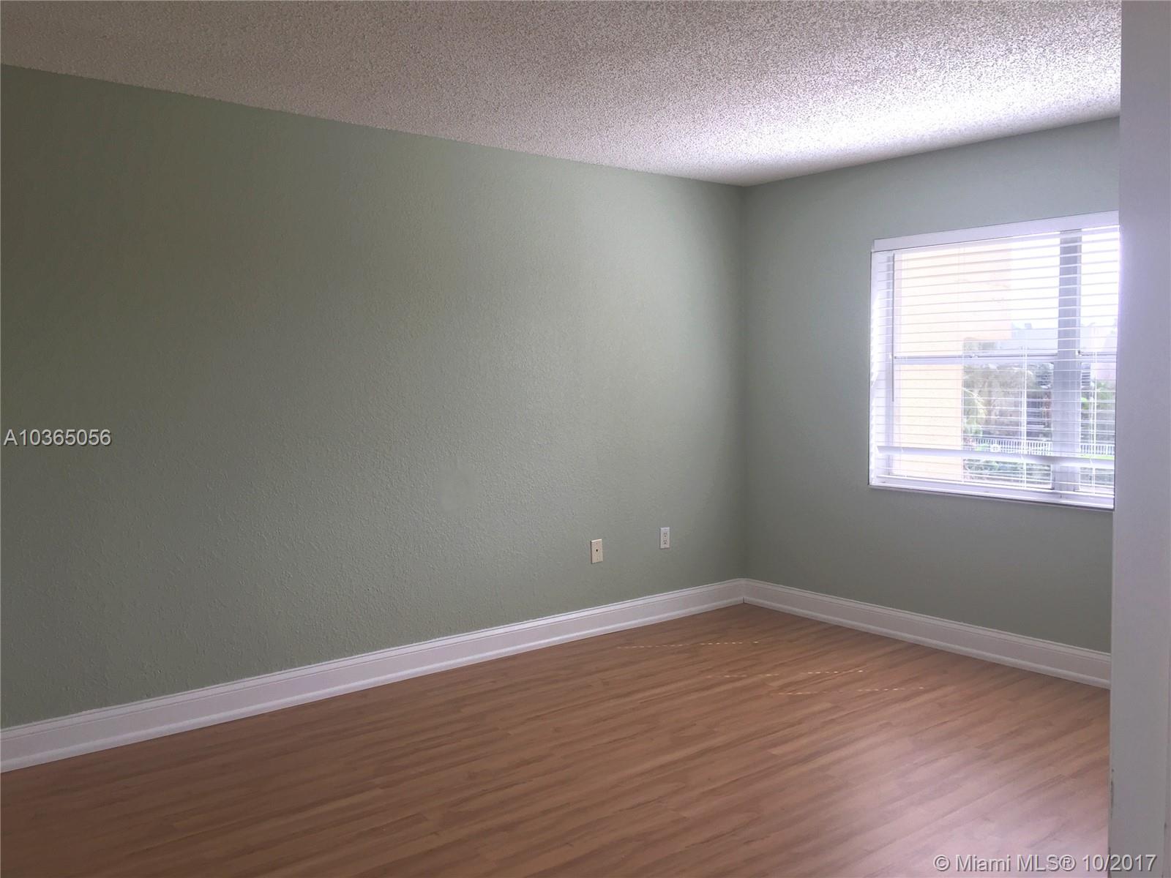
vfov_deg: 48.2
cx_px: 586
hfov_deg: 61.7
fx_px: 981
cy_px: 439
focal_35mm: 29
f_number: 2.2
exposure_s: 1/120
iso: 32
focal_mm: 4.15
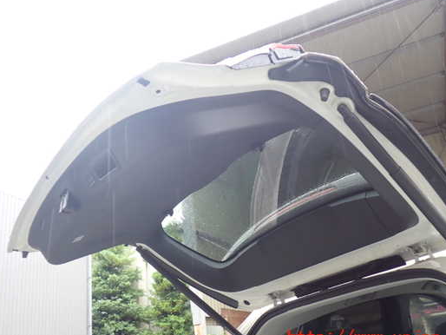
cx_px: 223
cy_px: 154
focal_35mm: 35
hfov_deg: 52.6
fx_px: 451
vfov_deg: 40.7
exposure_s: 1/80
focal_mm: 5.4
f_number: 2.3
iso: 100
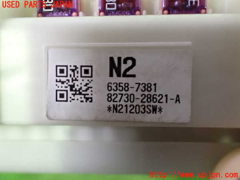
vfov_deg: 46.8
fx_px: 208
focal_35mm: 30
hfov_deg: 60.0
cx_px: 120
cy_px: 90
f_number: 3.2
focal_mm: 5.4
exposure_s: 1/30
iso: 1600
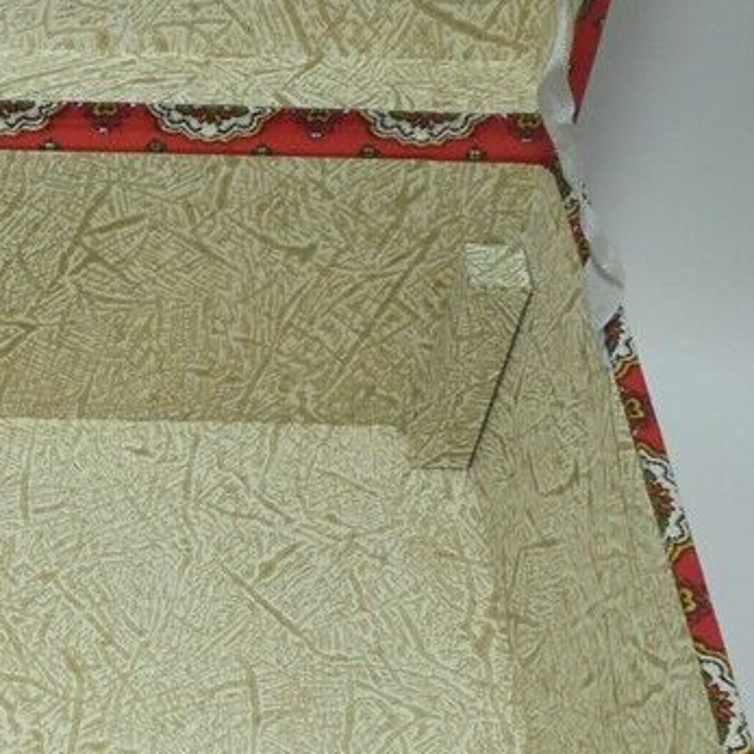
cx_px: -98
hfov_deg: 21.0
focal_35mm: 78
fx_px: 1922
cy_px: 631
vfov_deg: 21.8
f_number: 4
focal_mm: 6.1
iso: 100
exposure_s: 1/100
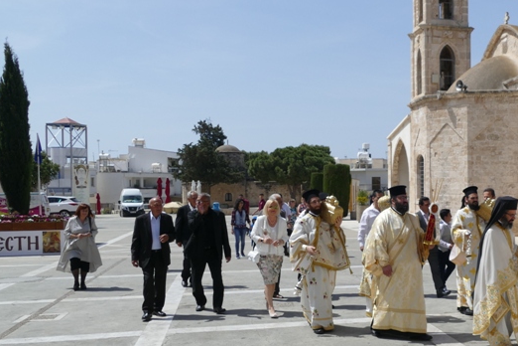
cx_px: 426
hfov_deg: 40.7
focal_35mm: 46
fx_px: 662
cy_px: 205
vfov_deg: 29.2
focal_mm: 9.12
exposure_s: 1/1600
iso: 125
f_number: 4.5
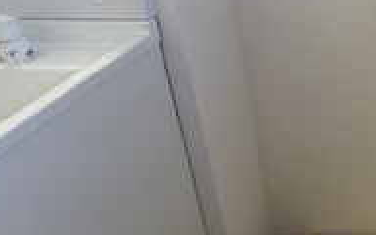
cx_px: 474
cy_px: 50
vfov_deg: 23.6
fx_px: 553
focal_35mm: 54
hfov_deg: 30.5
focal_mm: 2.22
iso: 40
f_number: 2.2
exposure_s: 1/99
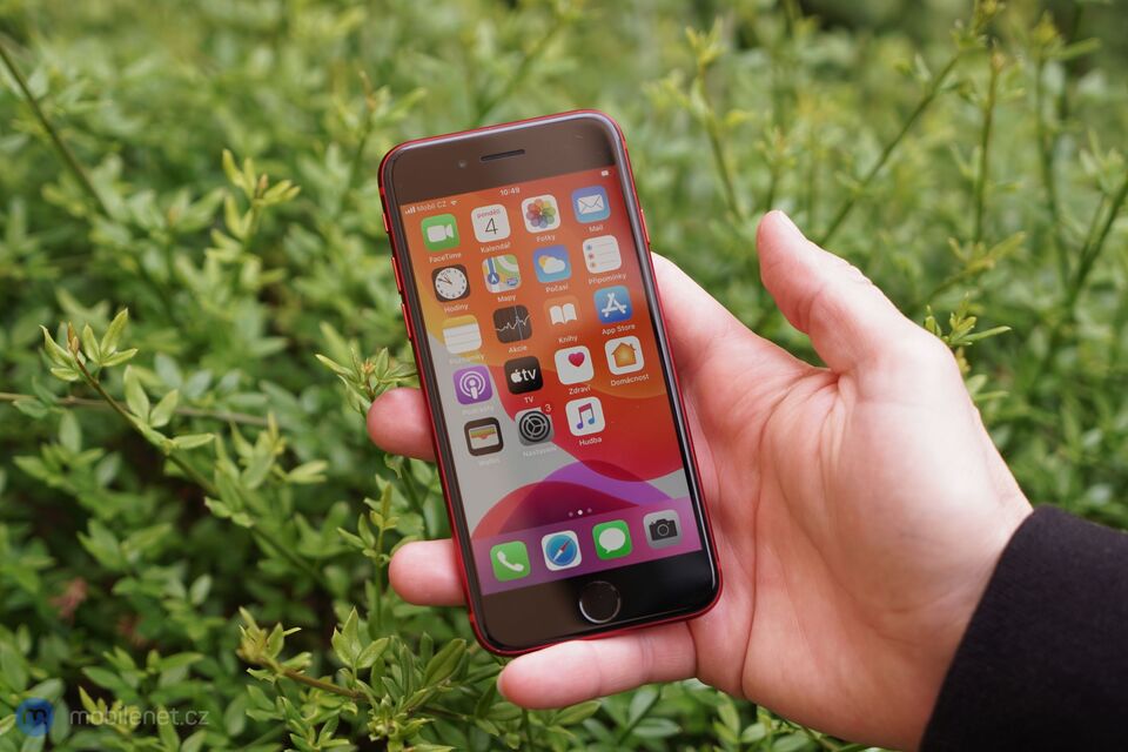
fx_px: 2193
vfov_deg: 19.5
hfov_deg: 28.8
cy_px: 376
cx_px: 564
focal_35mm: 70
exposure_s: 1/160
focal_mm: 70
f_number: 4
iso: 125
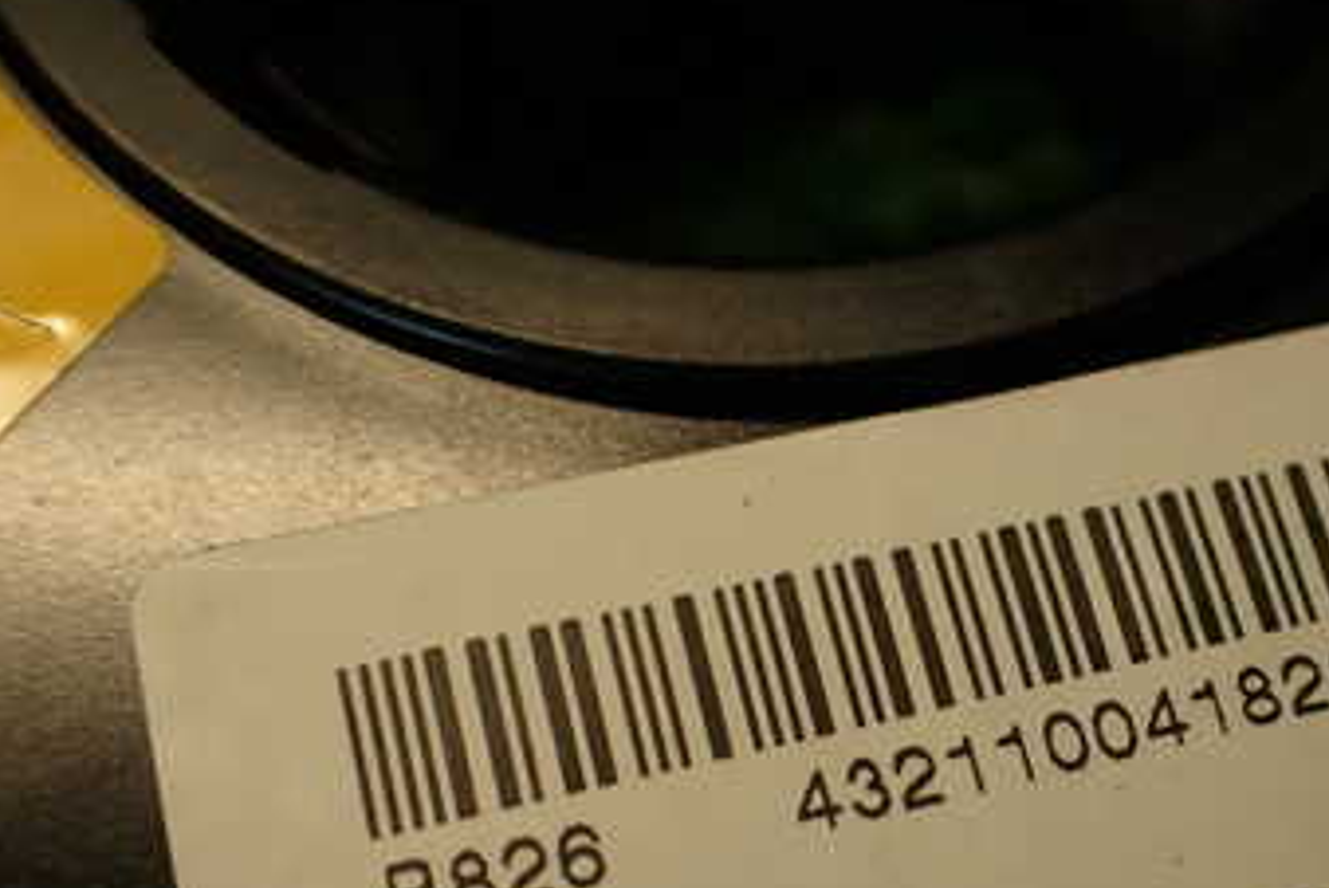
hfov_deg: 33.0
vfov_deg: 22.7
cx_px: 1042
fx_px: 2180
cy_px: 699
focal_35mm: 59
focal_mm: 5.79
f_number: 2.4
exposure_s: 1/60
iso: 160
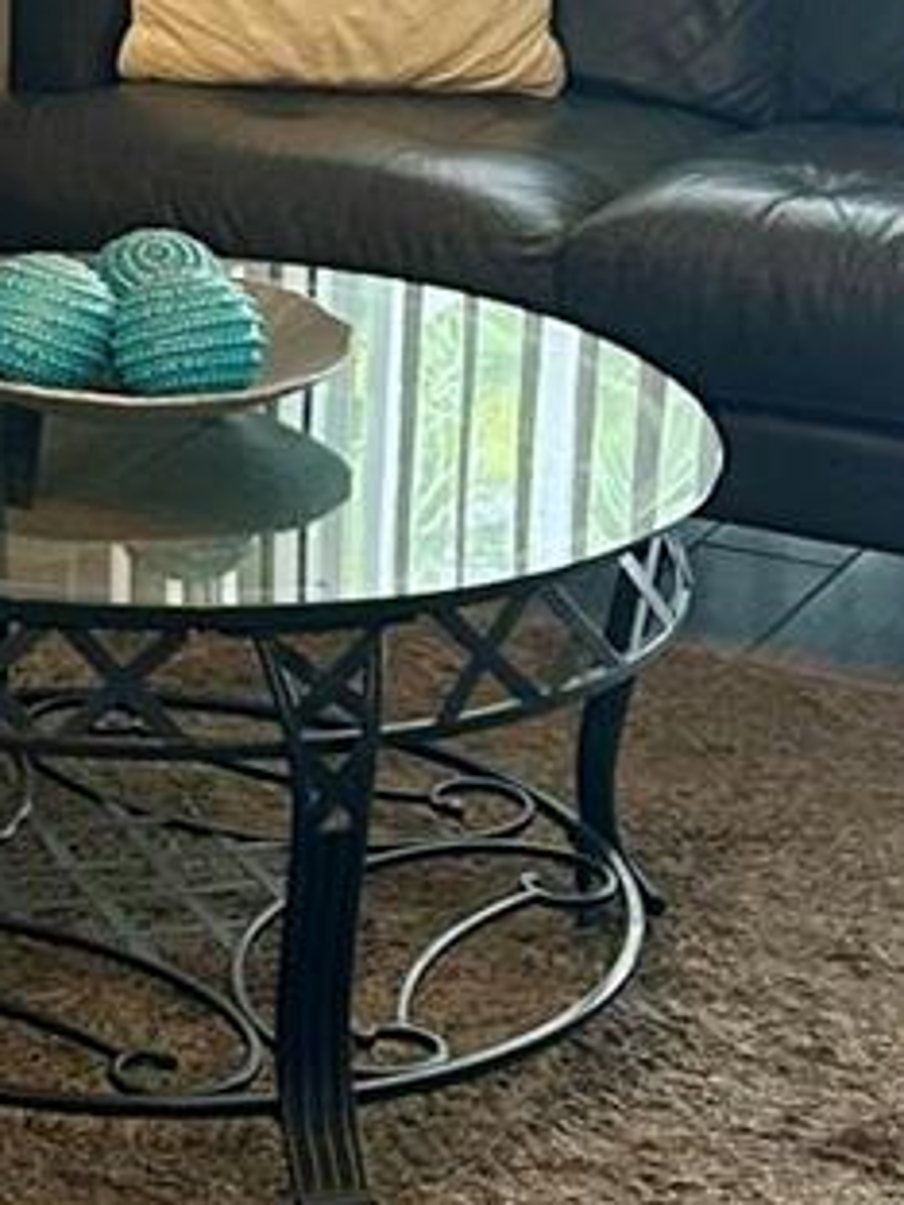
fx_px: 4457
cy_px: -77
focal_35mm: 128
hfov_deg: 11.3
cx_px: -220
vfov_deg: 15.1
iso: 200
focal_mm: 5.7
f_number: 1.5
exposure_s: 1/60
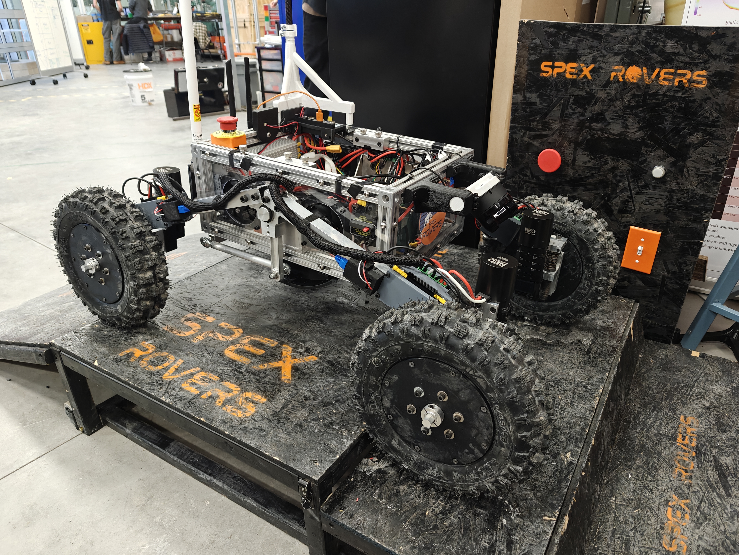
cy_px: 278
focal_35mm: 23
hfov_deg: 73.9
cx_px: 370
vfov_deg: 58.9
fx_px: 491
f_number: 1.6
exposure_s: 1/120
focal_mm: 6.06
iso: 640
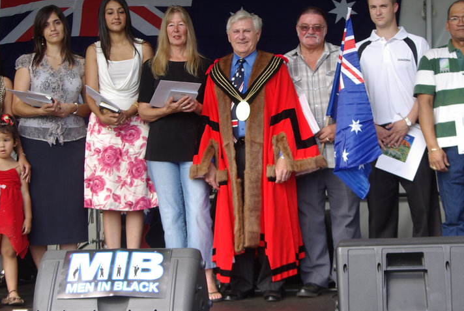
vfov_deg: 18.5
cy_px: 127
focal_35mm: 74
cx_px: 268
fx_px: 951
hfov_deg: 27.4
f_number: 5.6
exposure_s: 1/90
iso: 100
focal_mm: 35
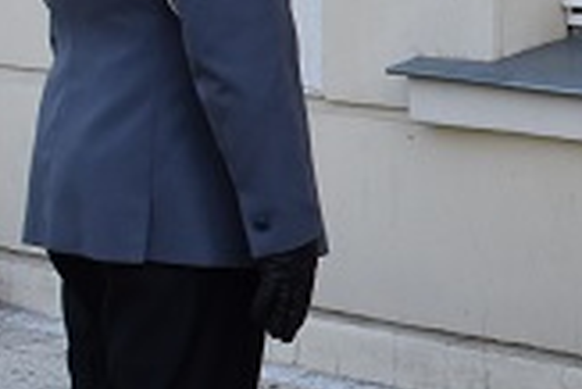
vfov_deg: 9.3
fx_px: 2379
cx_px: 1064
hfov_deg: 12.6
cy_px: 30
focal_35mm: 147
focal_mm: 20
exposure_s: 1/250
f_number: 8
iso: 320
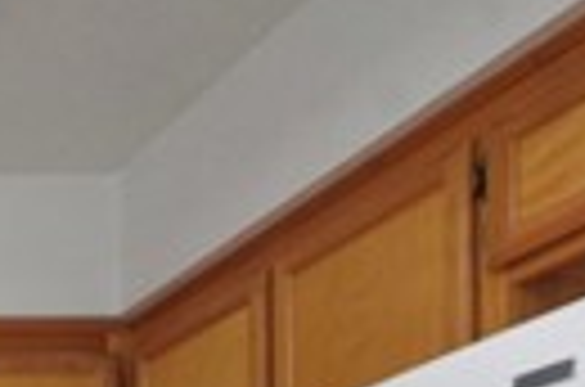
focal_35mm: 79
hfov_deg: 18.3
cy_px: 763
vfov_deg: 14.4
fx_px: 1281
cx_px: -554
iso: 1600
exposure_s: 1/30
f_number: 8
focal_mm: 16
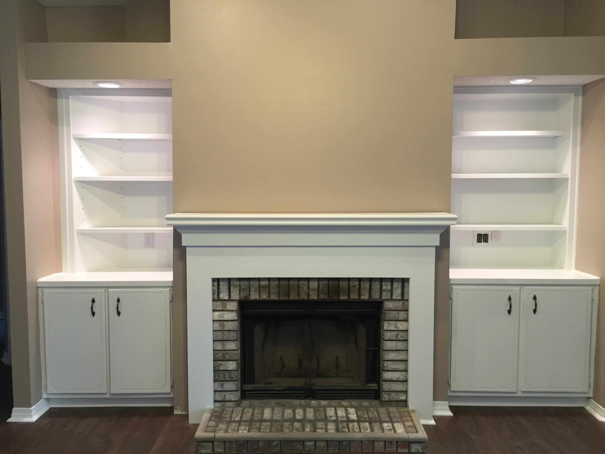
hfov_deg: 61.7
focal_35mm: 29
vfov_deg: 48.2
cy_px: 227
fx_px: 507
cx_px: 302
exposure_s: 1/30
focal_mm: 4.15
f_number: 2.2
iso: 100
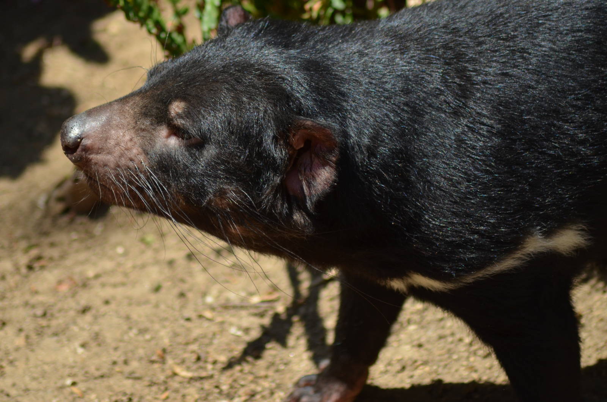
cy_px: 201
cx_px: 304
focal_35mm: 360
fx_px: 6058
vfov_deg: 3.8
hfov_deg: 5.7
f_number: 5
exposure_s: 1/1250
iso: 400
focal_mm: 240
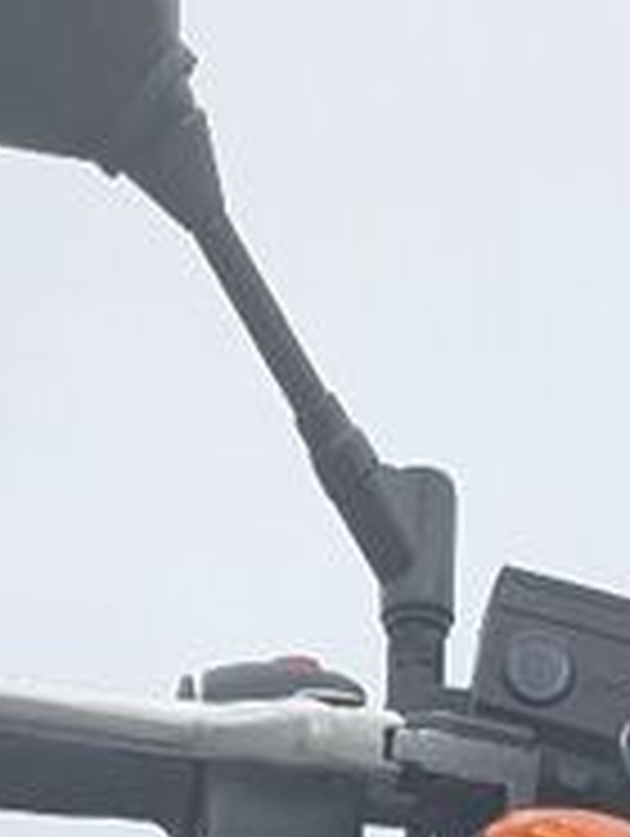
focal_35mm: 165
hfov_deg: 9.0
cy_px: 2655
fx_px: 3995
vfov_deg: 9.1
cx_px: 441
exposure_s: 1/122
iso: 21
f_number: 1.68
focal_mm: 6.9
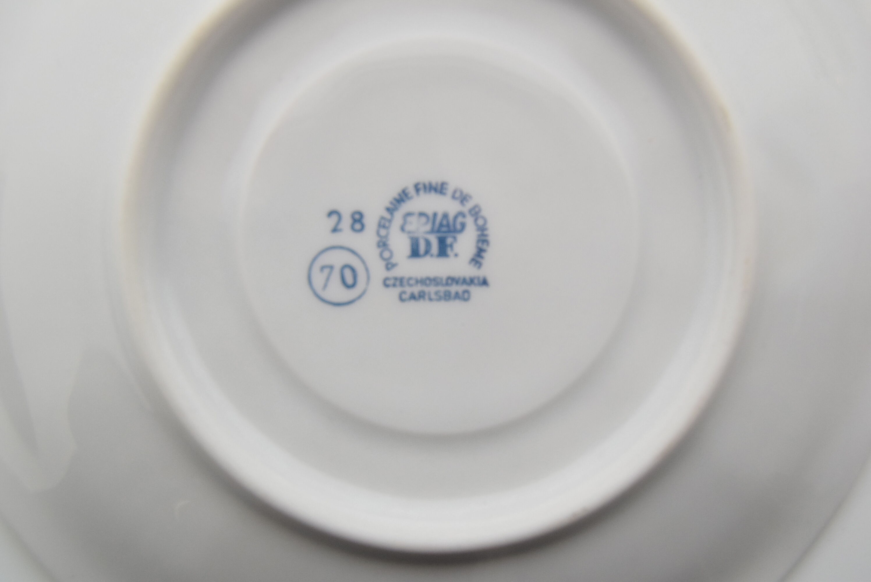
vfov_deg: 31.9
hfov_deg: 46.4
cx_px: 436
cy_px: 291
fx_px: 1017
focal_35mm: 42
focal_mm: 28
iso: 1600
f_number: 5.6
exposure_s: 1/125
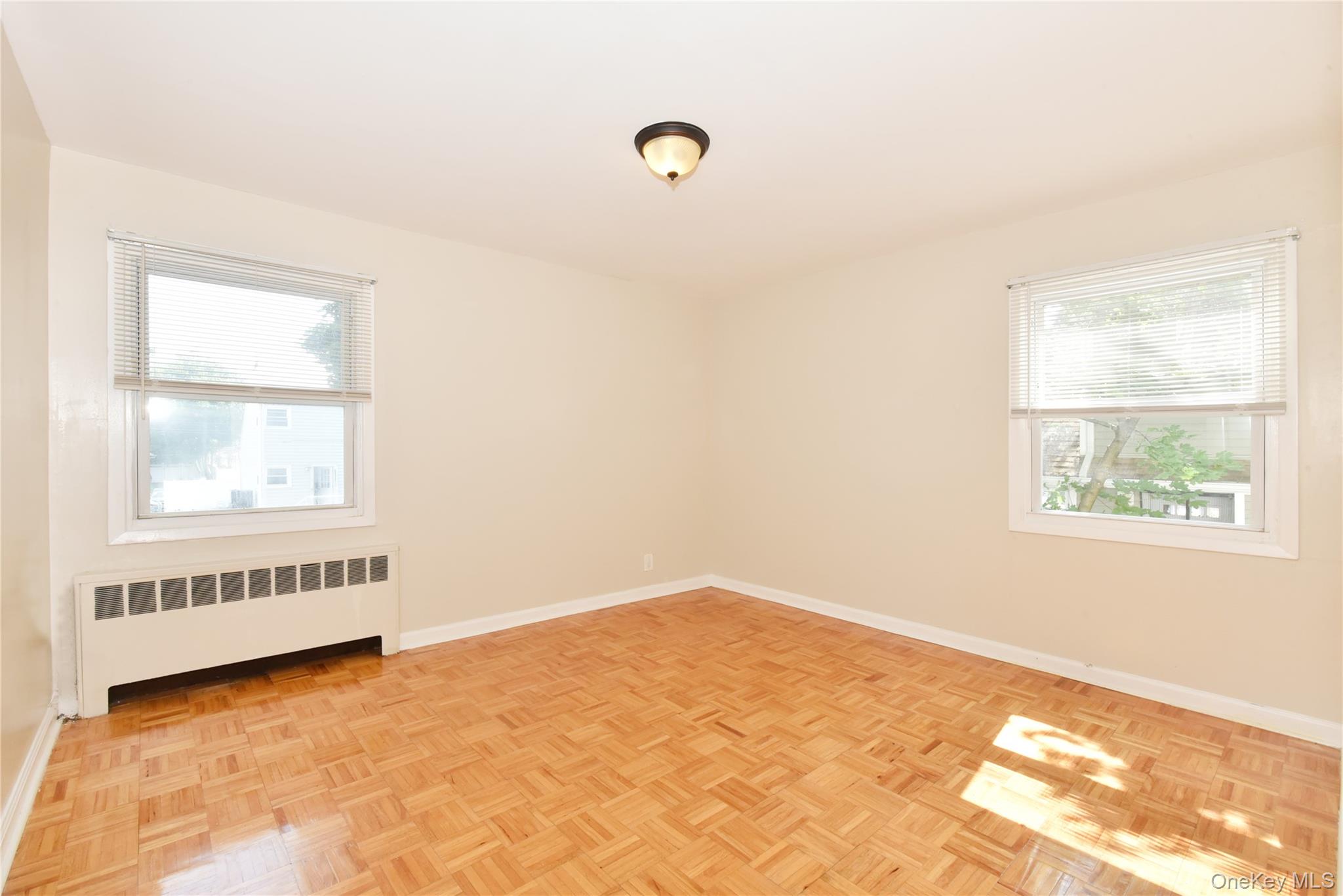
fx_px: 560
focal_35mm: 15
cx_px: 672
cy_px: 448
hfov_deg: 100.4
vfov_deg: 77.3
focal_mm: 15
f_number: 16
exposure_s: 1/80
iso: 1600
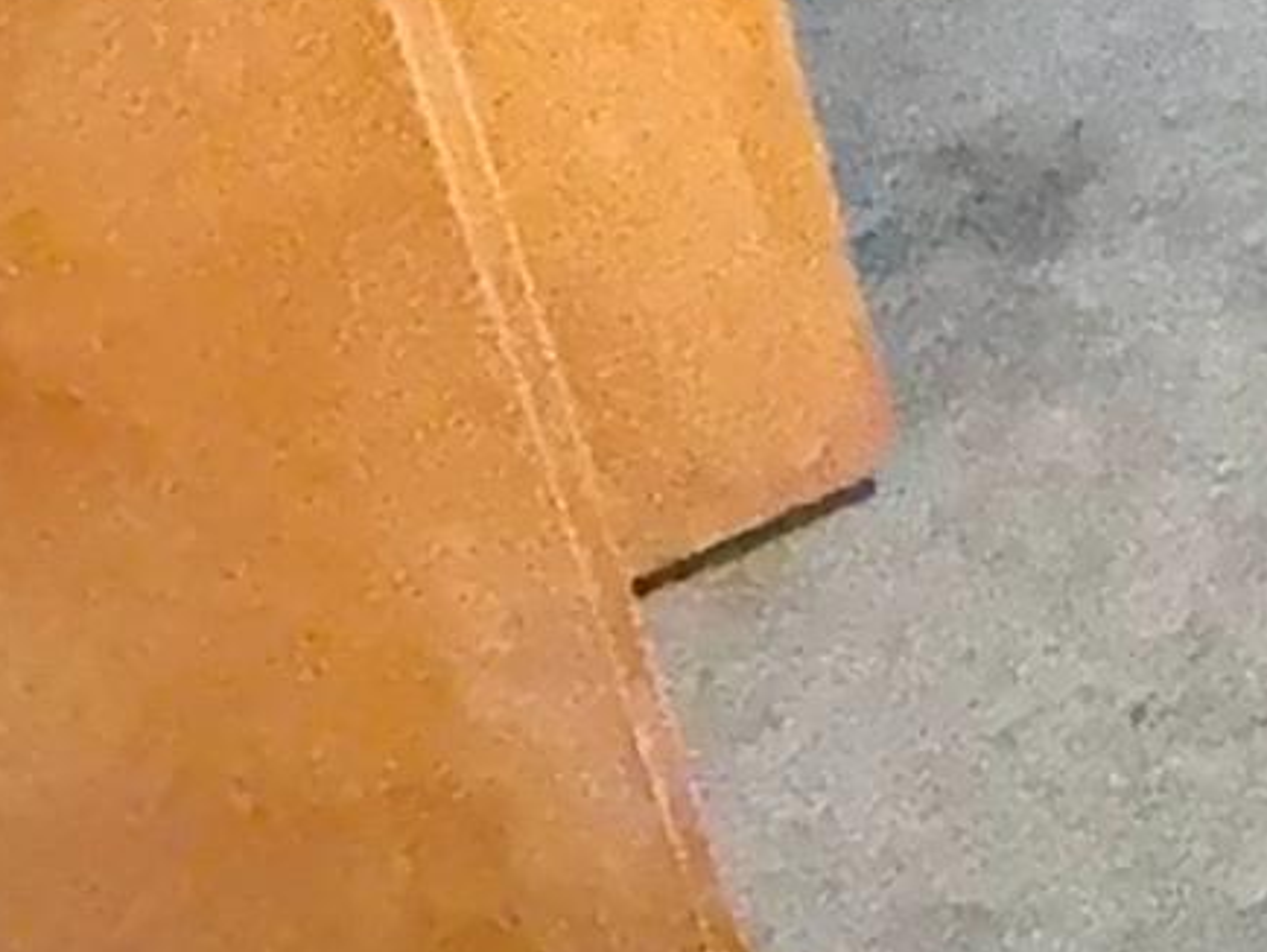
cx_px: 2928
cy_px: -932
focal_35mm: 66
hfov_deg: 16.0
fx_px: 2417
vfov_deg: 16.8
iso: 640
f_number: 2.2
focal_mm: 2.22
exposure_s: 1/30
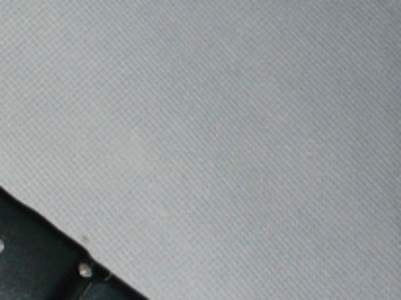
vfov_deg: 16.9
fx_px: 1007
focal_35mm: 87
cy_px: 203
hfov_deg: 20.2
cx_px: -154
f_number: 2.8
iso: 100
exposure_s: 1/30
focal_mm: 4.6
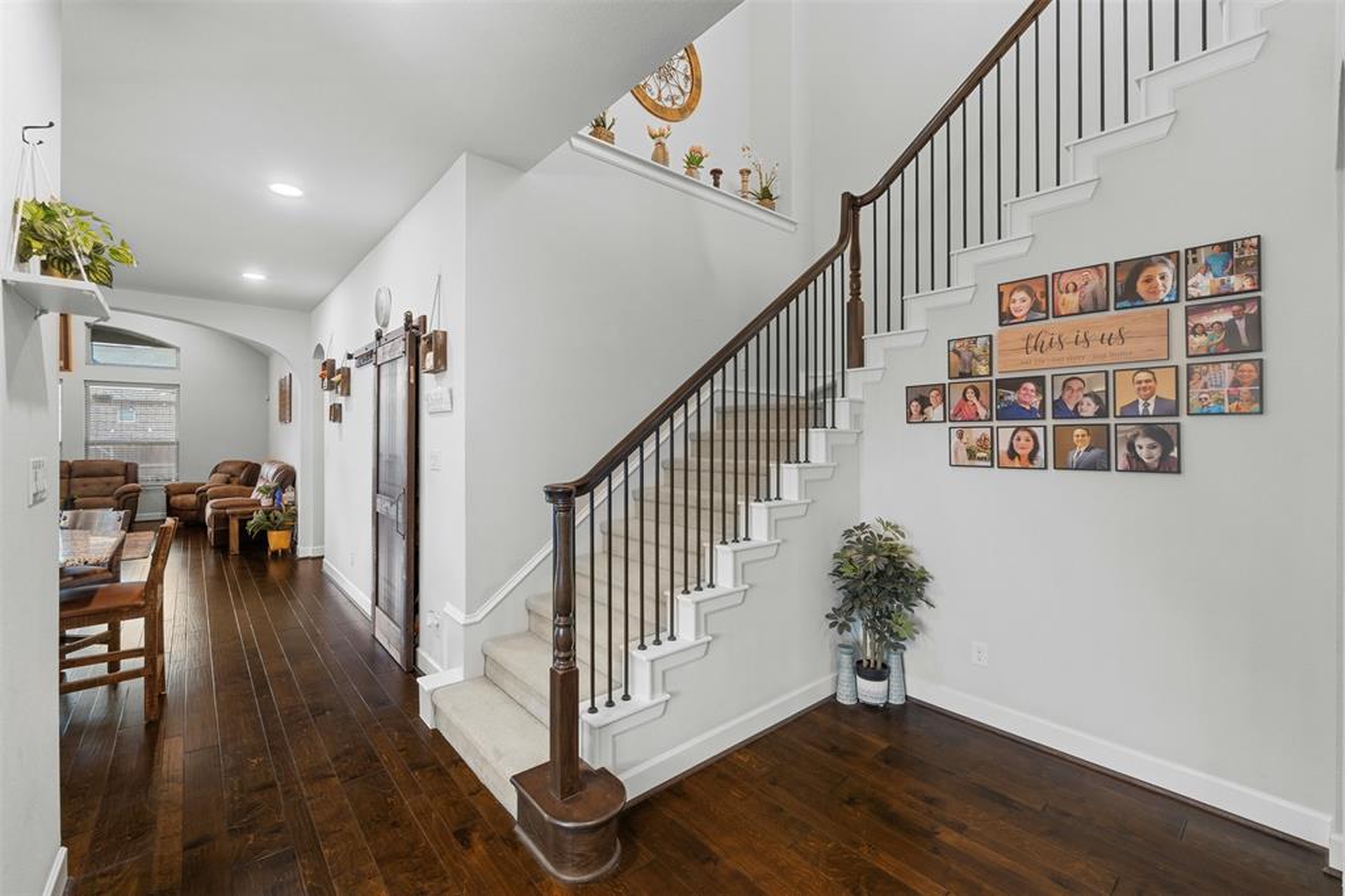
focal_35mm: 14
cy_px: 448
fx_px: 523
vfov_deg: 81.2
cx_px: 672
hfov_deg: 104.3
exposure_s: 1.6
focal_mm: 14
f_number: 8
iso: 400
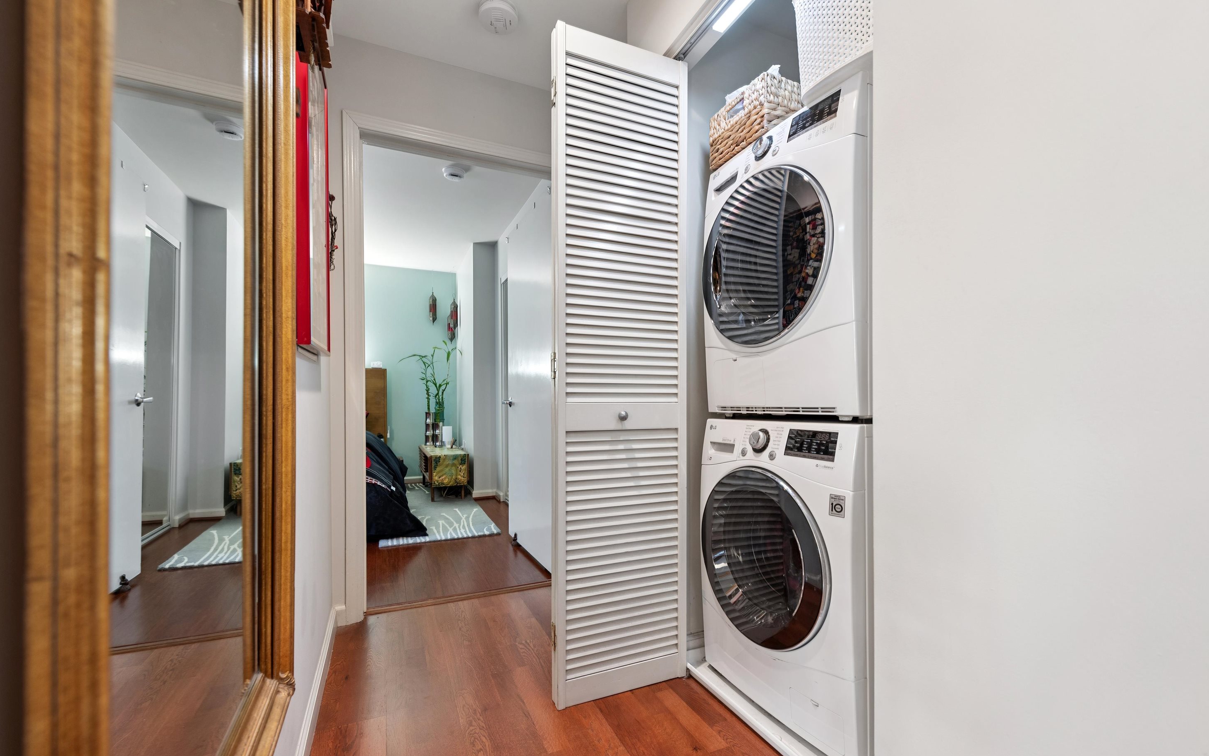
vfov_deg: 74.7
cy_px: 404
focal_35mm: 15
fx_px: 494
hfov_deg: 101.5
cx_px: 607
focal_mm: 14
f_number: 5.6
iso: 200
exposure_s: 1/15
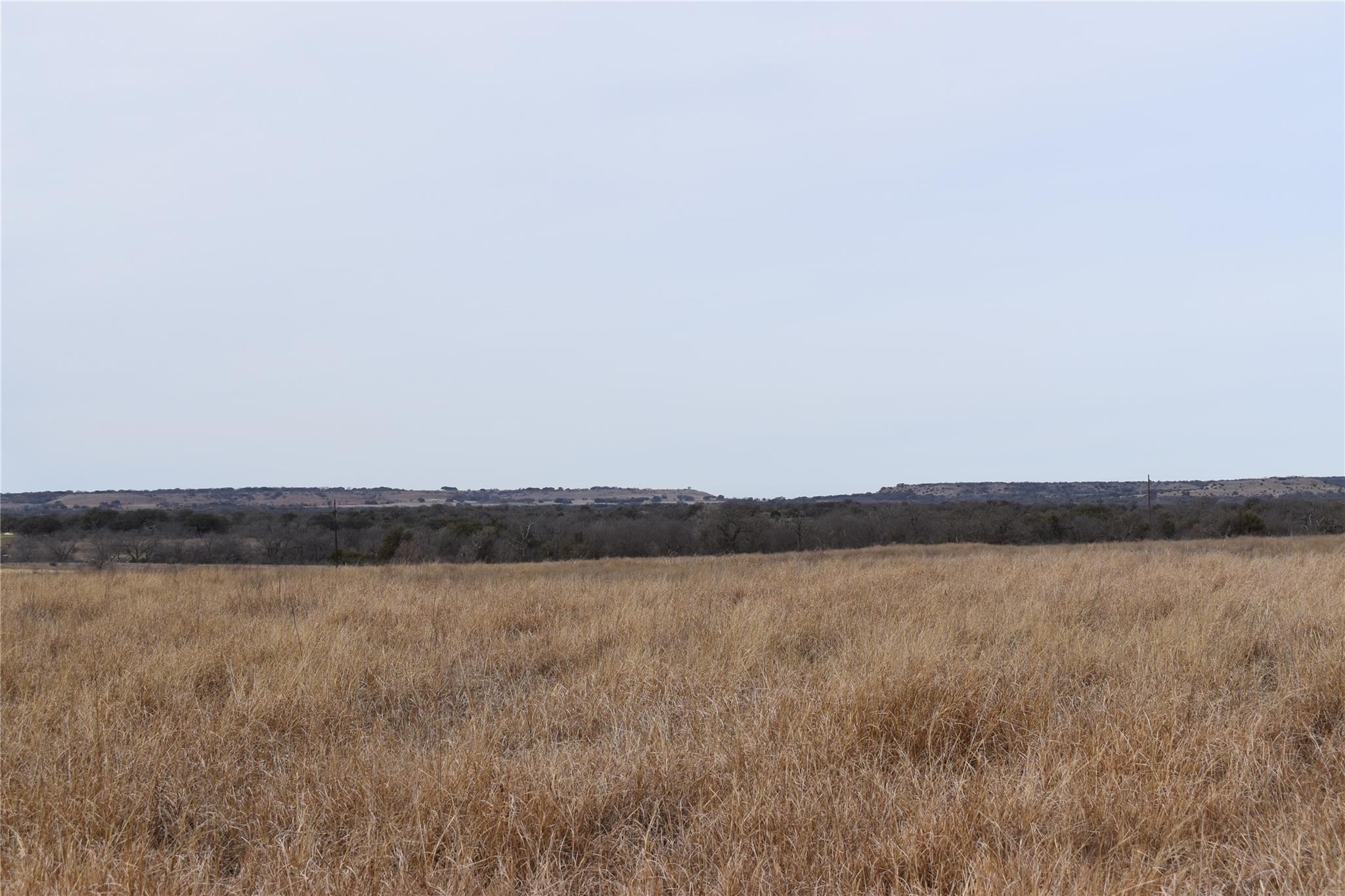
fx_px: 2129
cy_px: 448
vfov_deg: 23.8
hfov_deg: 35.1
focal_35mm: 57
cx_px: 672
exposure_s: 1/320
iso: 100
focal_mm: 38
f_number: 9
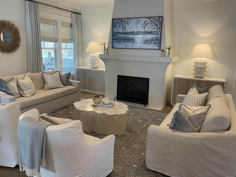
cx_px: 118
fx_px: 184
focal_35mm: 27
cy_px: 86
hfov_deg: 65.3
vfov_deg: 51.4
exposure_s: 1/60
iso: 80
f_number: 1.6
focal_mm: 5.1
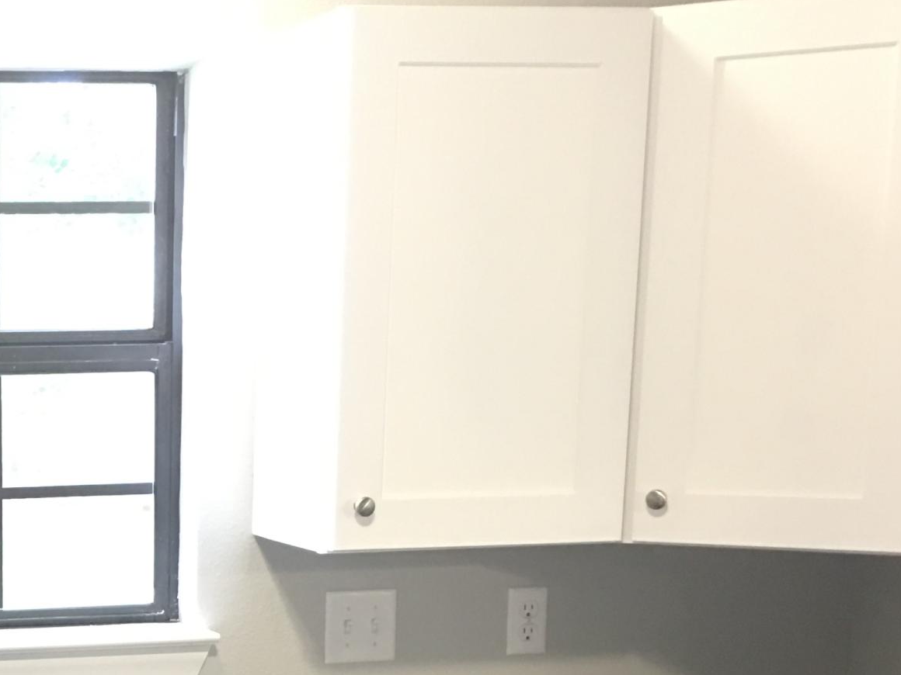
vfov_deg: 19.0
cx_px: -106
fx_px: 1952
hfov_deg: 24.2
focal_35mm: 75
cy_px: 706
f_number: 2.2
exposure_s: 1/10
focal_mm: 4.15
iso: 100
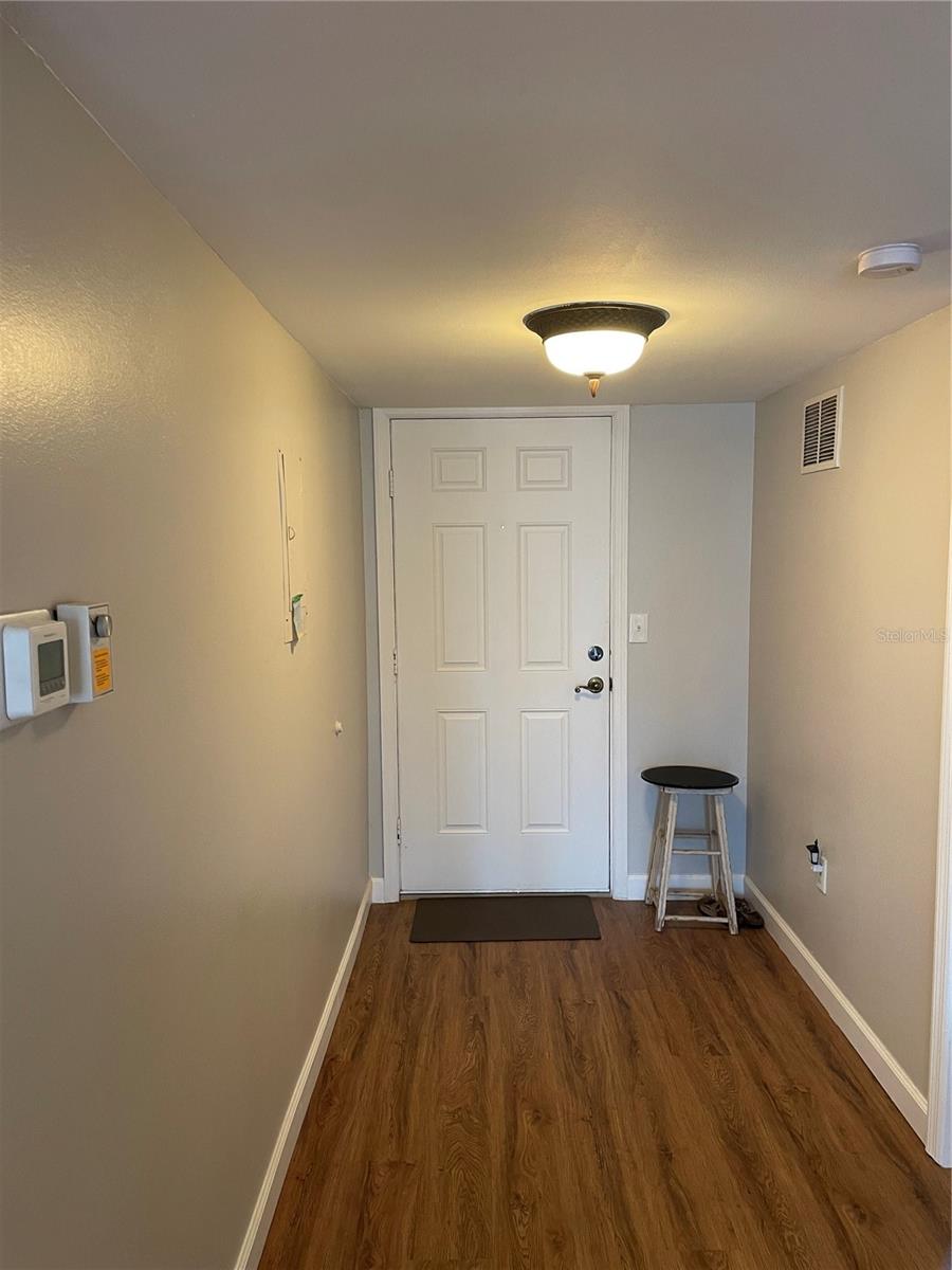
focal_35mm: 26
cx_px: 476
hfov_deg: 53.1
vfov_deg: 67.3
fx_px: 953
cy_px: 635
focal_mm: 4.2
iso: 250
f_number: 1.6
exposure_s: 1/60
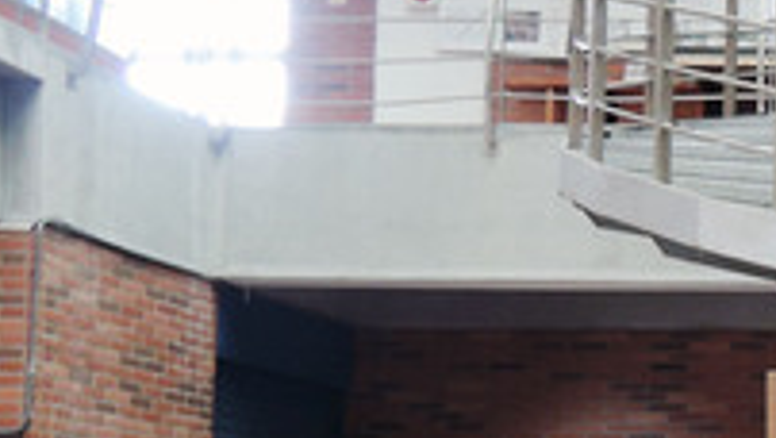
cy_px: 490
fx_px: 2409
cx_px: 1275
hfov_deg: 16.2
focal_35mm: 117
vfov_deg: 10.3
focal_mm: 6.6
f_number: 2.8
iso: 220
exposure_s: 1/30
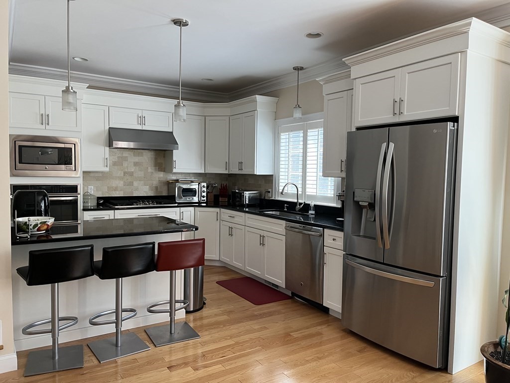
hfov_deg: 67.3
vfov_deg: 53.1
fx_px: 383
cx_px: 255
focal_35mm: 26
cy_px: 192
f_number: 1.6
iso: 125
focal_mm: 5.1
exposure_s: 1/96
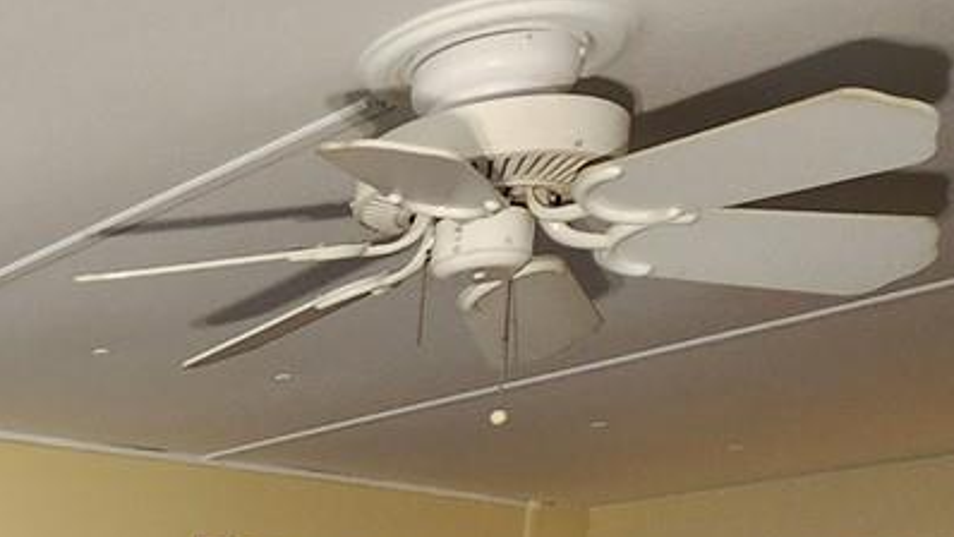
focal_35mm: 57
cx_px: -503
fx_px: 1442
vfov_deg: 17.9
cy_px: 894
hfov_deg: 26.1
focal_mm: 2.2
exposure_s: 1/60
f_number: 2.2
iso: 160
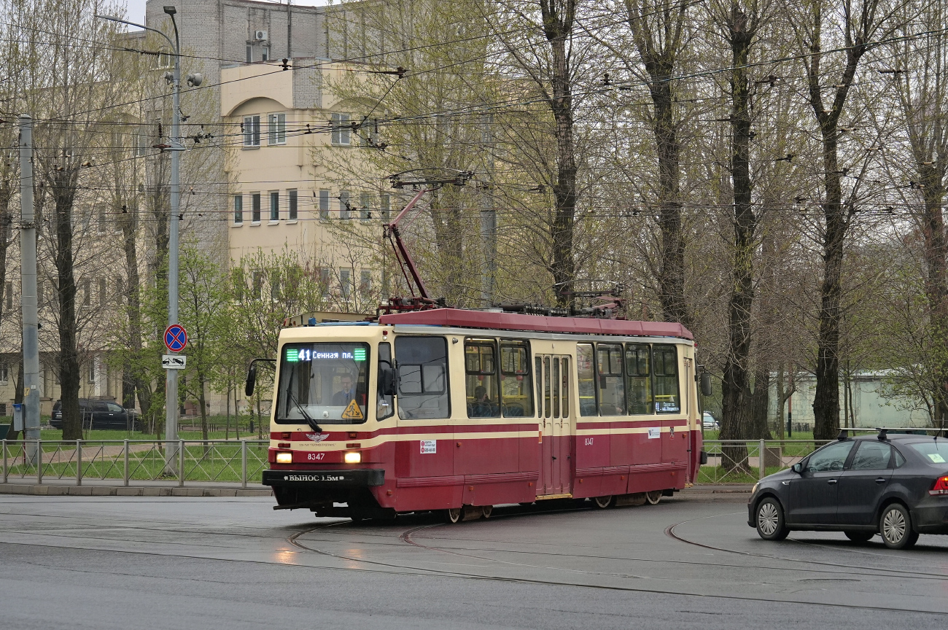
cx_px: 474
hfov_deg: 19.8
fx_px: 2723
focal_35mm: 104
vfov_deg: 13.2
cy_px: 315
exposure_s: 1/160
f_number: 5
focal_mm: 69
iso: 400
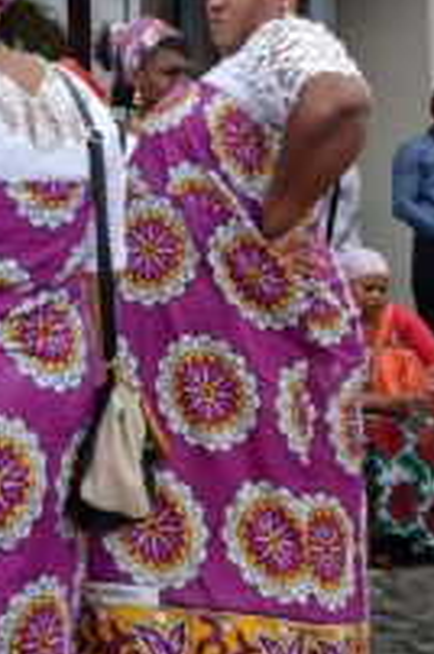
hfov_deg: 12.5
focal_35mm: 107
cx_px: -53
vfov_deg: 18.9
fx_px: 1941
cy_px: 110
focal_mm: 24
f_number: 9
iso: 500
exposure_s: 1/160
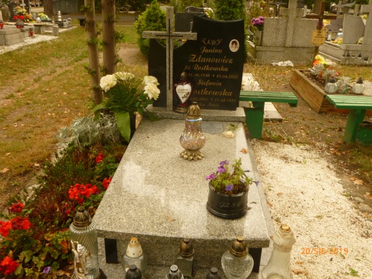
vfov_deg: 44.2
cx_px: 186
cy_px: 140
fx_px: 344
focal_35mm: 32
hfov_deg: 56.8
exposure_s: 1/320
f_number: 3.5
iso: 200
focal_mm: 5.7
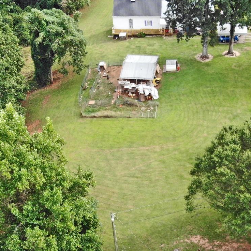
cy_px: 225
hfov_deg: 28.8
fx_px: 484
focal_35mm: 59
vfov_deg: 28.0
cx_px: 178
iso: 100
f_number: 2.8
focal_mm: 4.5
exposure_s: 1/192
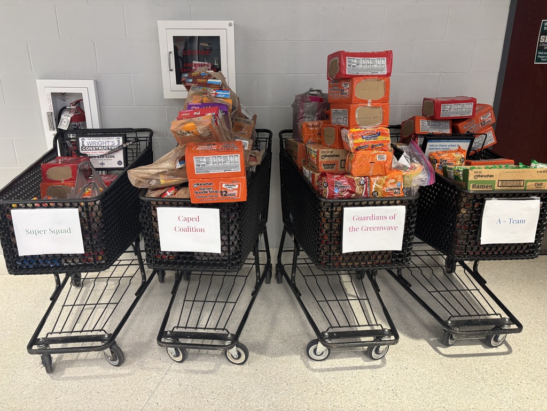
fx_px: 411
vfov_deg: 53.1
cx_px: 274
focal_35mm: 26
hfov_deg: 67.3
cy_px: 206
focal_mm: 5.96
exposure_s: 1/60
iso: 160
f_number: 1.6
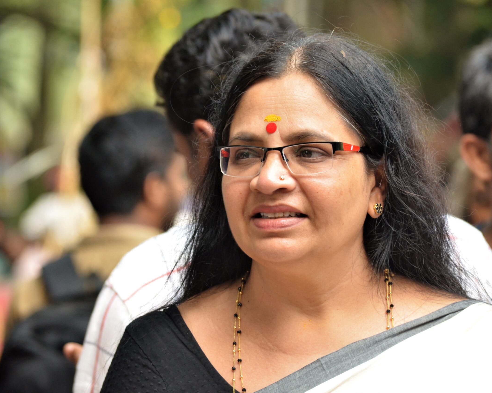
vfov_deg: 5.9
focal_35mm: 264
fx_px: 3838
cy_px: 197
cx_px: 244
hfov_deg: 7.3
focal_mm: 155
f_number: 5.6
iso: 640
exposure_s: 1/250
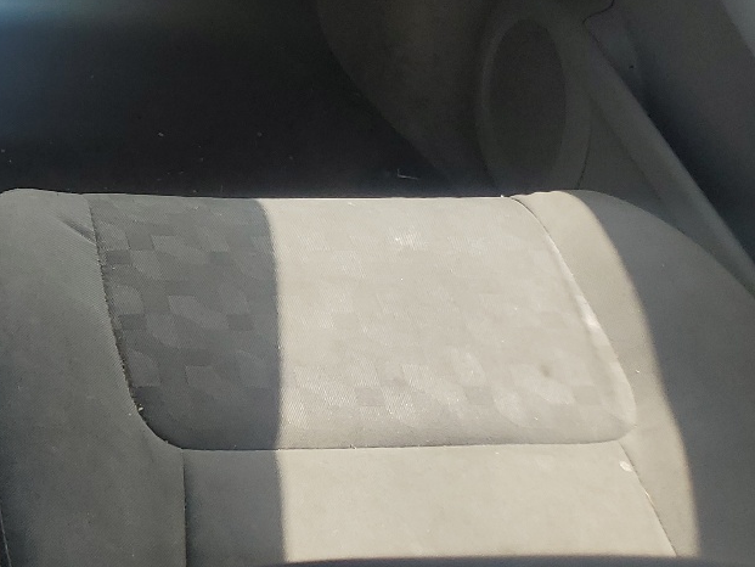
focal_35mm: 67
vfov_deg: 20.9
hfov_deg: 25.4
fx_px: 1462
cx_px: -198
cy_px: -46
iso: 50
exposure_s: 1/909
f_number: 1.5
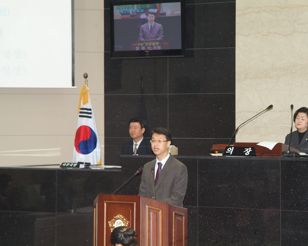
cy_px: 123
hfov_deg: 13.3
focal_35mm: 145
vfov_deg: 10.7
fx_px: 1322
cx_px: 176
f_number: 6.7
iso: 800
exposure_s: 1/60
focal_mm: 85
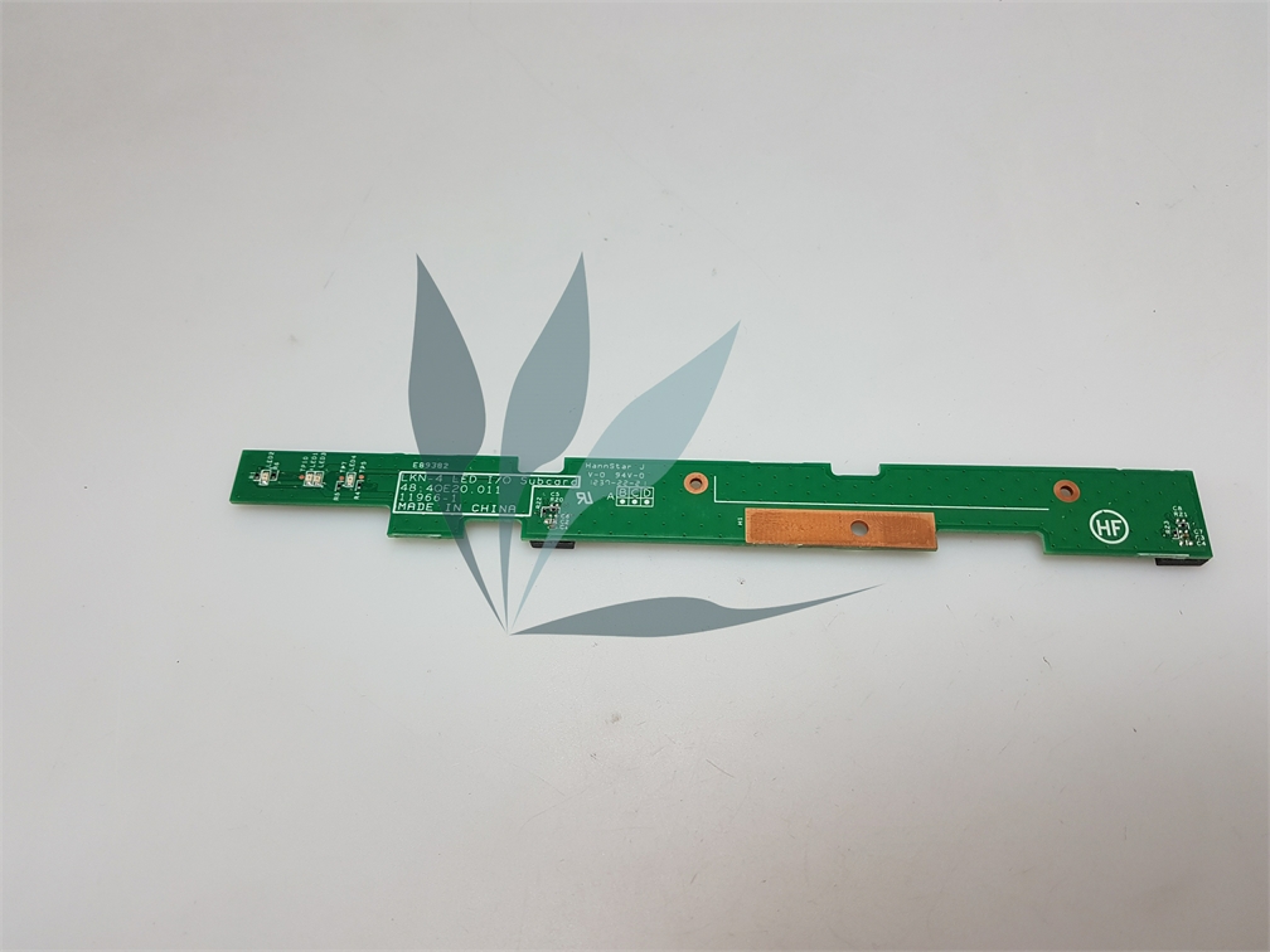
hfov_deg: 67.3
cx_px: 635
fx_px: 954
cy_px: 476
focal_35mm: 26
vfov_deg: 53.1
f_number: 1.7
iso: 50
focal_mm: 4.2
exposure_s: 1/100
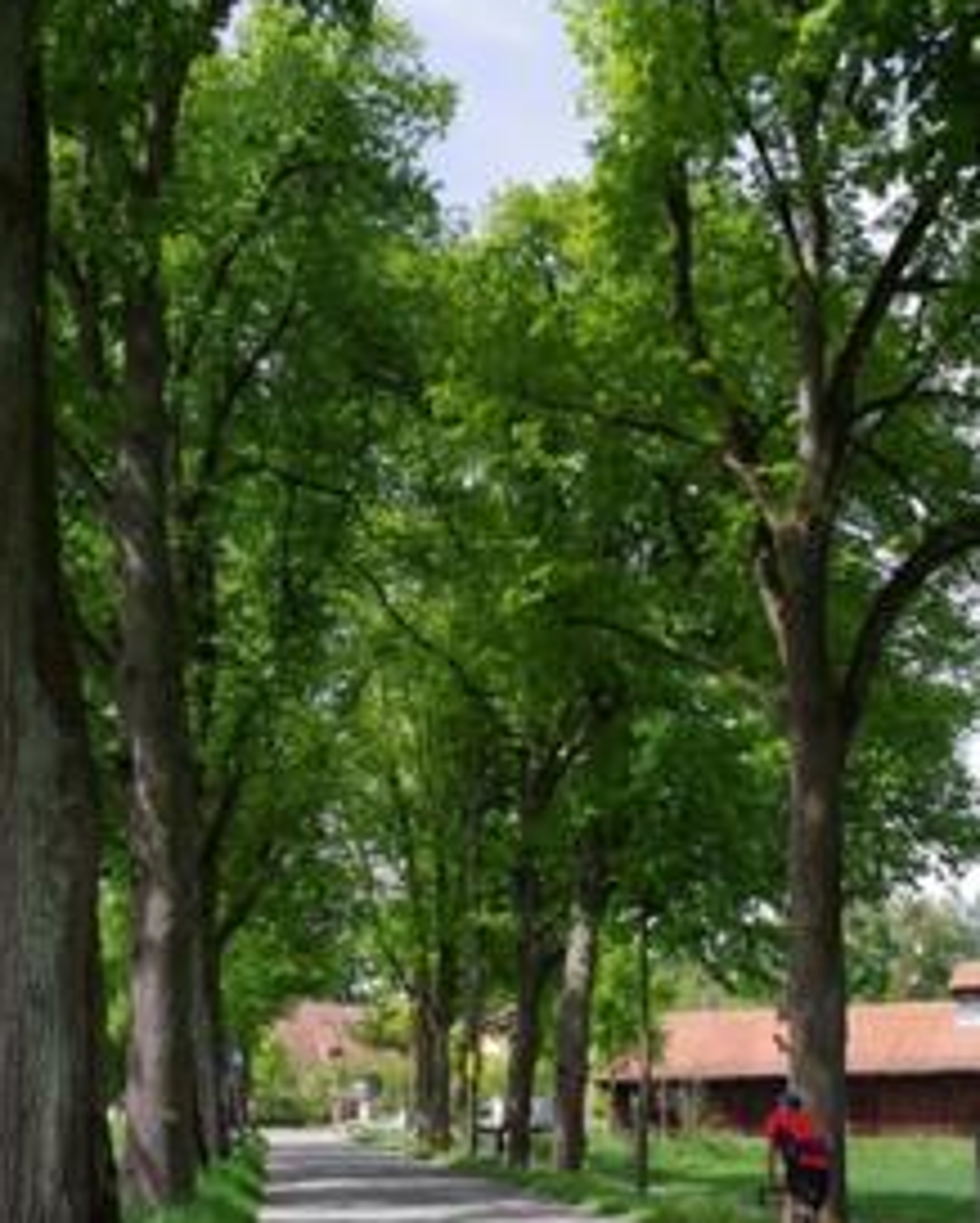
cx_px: 459
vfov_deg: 39.2
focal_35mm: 47
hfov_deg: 32.1
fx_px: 1702
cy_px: 791
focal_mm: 21.25
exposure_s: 1/200
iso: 100
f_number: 5
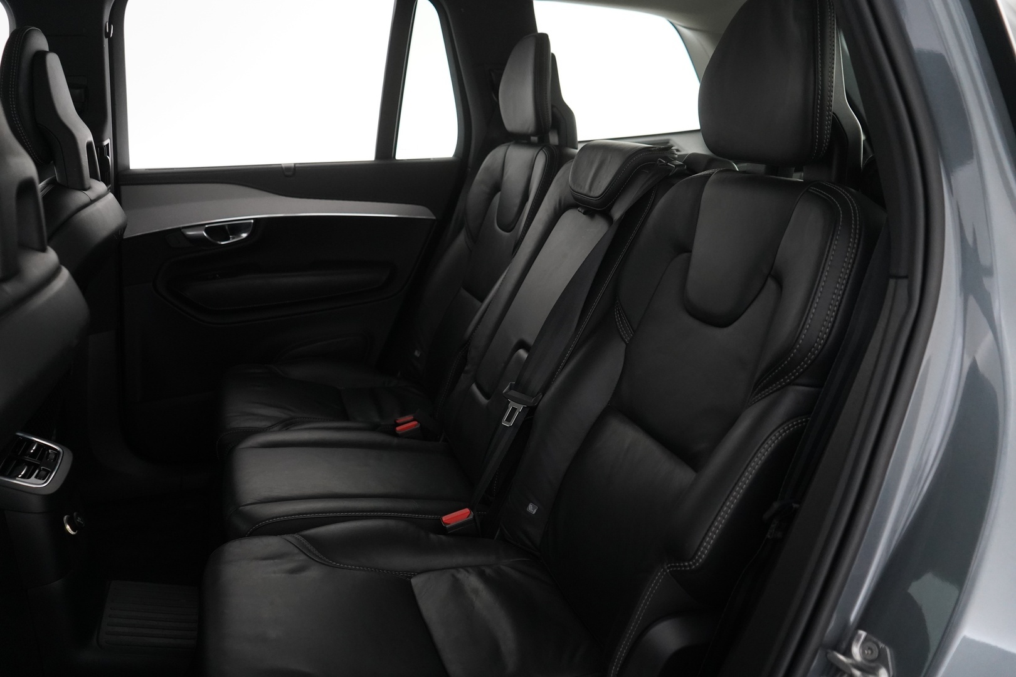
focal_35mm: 28
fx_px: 790
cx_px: 508
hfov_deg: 65.5
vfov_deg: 46.4
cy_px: 338
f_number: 4
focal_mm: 28
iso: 4000
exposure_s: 1/60
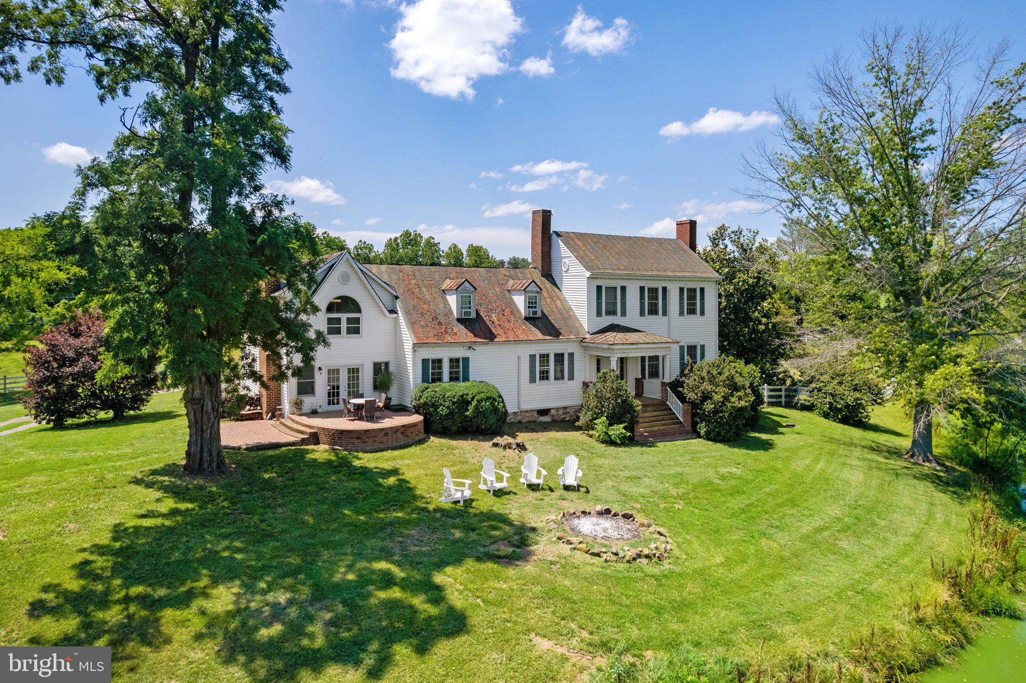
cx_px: 513
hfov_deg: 78.6
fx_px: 627
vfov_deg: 57.2
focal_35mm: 22
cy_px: 342
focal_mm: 8.38
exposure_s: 1/2500
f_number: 2.8
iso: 100
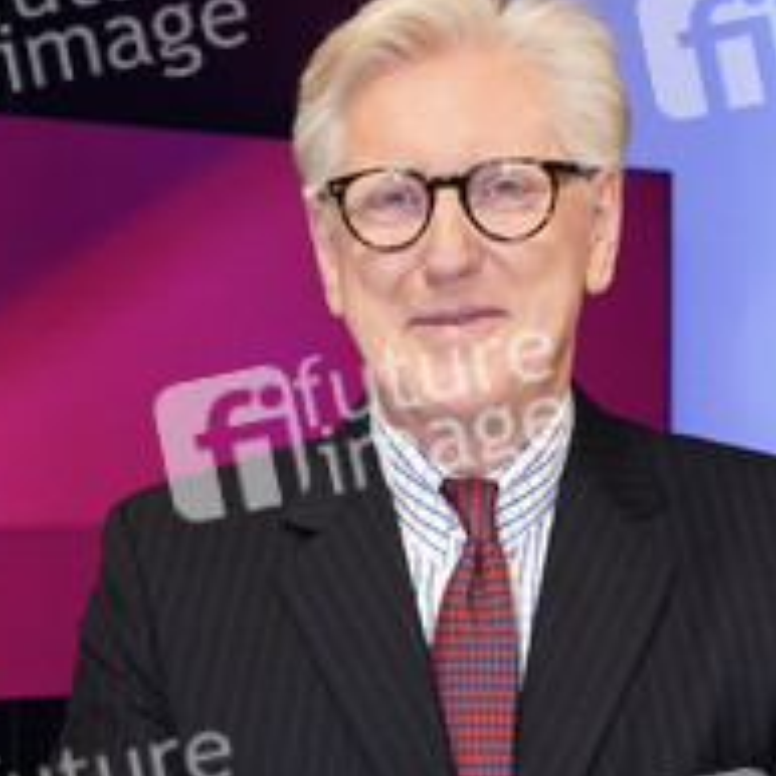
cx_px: 478
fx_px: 1826
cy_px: 627
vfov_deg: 23.6
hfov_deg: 23.9
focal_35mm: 72
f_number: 5.6
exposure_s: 1/125
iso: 2000
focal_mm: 41
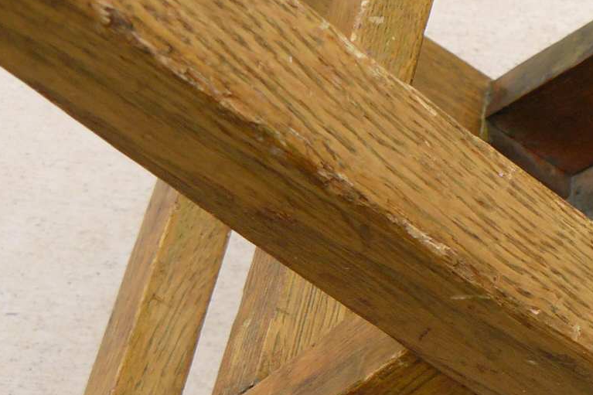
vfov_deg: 13.7
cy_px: 226
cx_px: 688
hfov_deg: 19.4
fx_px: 1647
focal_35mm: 100
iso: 100
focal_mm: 6
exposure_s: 1/200
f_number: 4
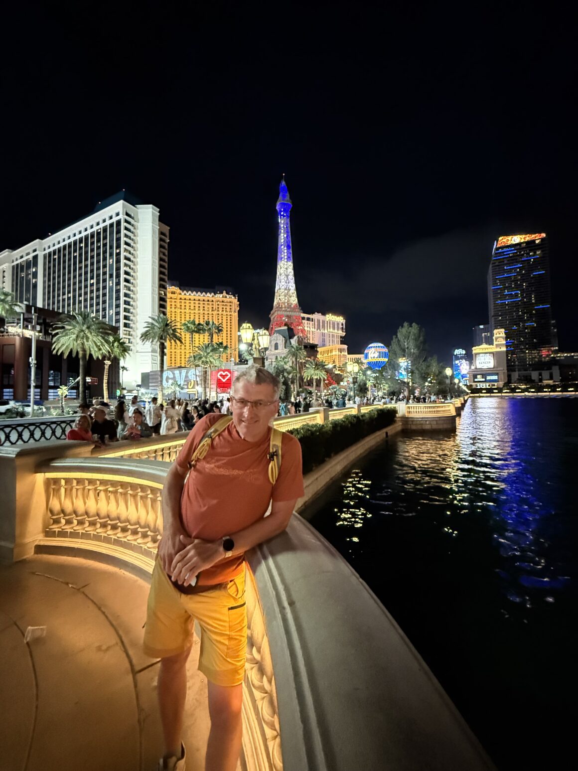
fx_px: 312
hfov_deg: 85.7
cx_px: 289
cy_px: 386
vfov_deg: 102.1
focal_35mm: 14
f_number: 2.2
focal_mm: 2.22
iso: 1600
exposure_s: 1/35
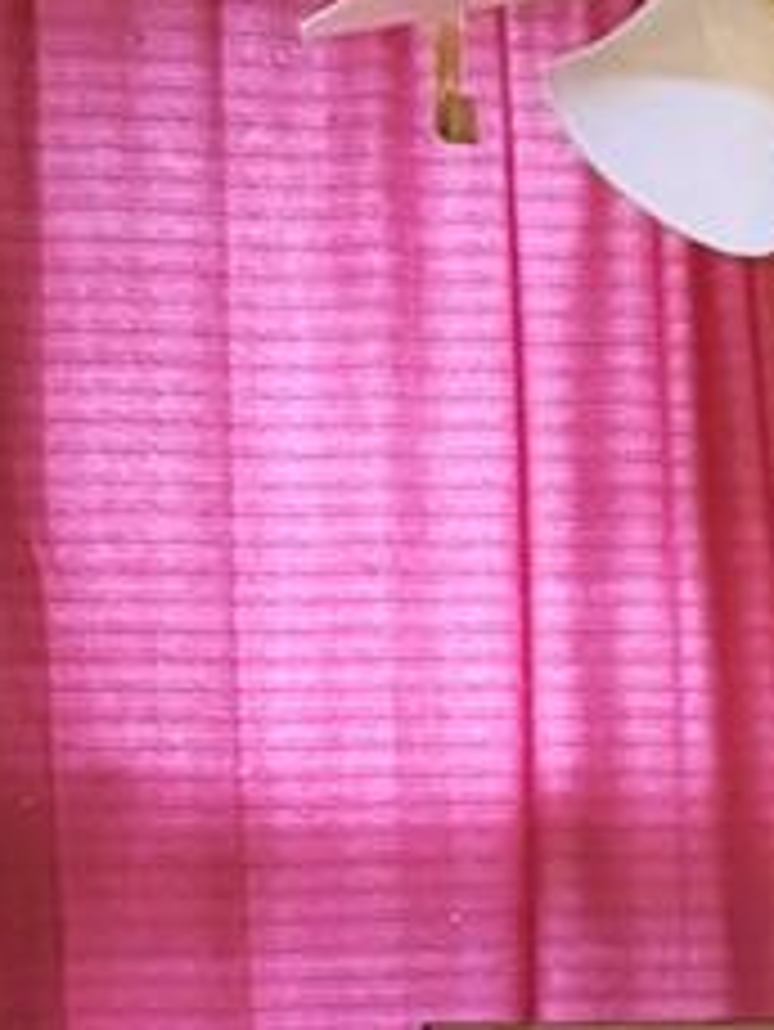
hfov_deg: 8.9
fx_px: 4795
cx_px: 1238
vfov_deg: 11.9
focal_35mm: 161
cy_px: 1367
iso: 800
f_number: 1.78
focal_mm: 6.76
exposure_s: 1/40
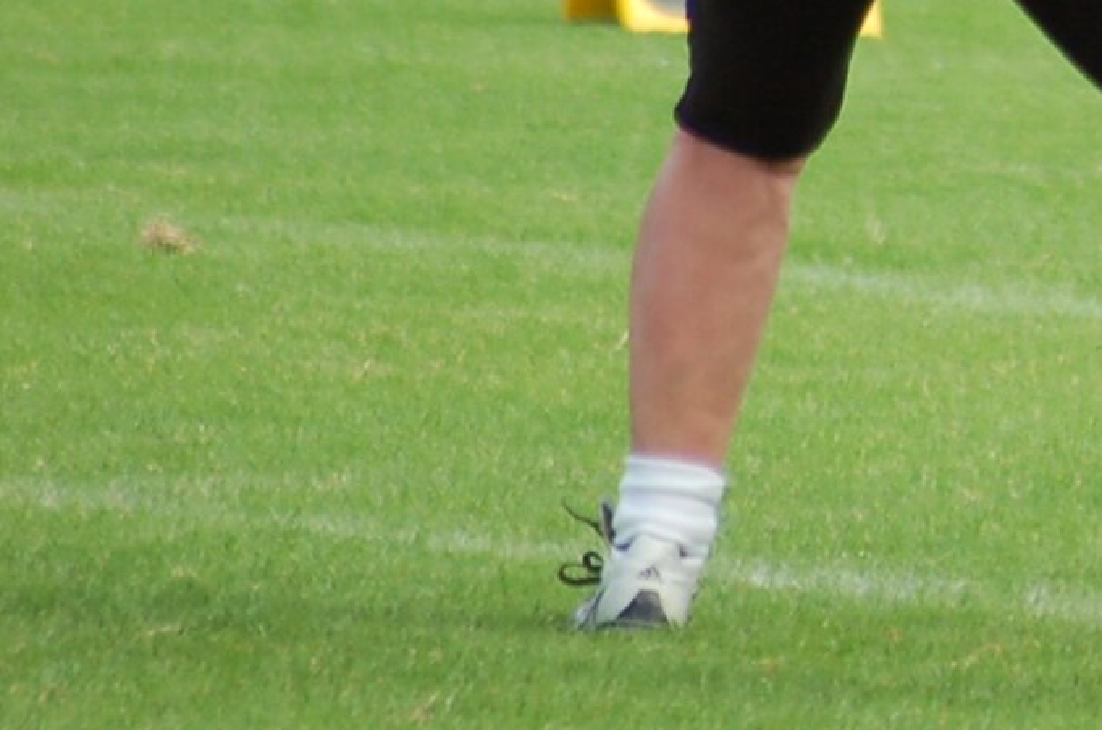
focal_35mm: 1162
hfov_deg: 1.8
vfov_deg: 1.2
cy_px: -265
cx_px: 1645
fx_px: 35503
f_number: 5.3
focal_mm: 240
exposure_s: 1/640
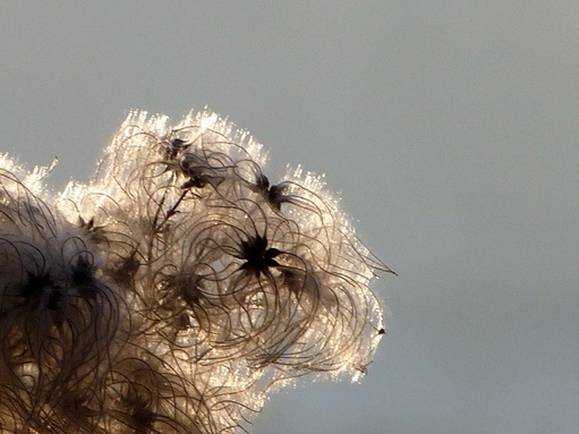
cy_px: 431
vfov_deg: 1.3
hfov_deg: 1.8
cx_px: -147
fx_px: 18846
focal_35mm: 1127
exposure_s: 1/250
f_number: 5.6
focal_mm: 74
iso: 80
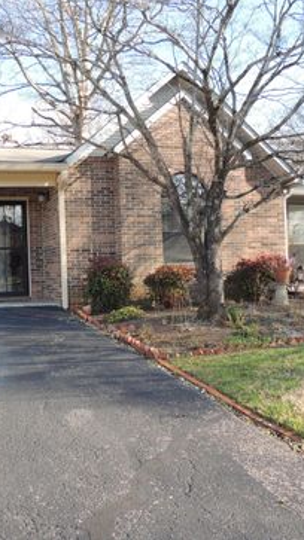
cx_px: 118
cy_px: 264
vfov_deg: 55.3
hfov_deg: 32.7
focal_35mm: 36
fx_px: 516
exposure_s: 1/250
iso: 100
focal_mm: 4.3
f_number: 3
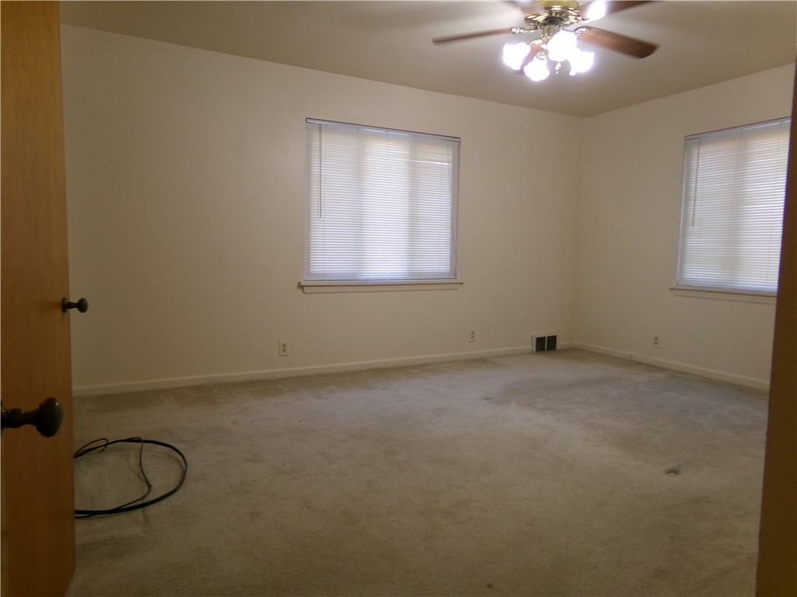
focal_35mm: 24
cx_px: 398
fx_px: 553
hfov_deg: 71.6
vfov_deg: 56.8
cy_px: 298
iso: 219
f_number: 3.7
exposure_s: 1/17
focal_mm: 4.3
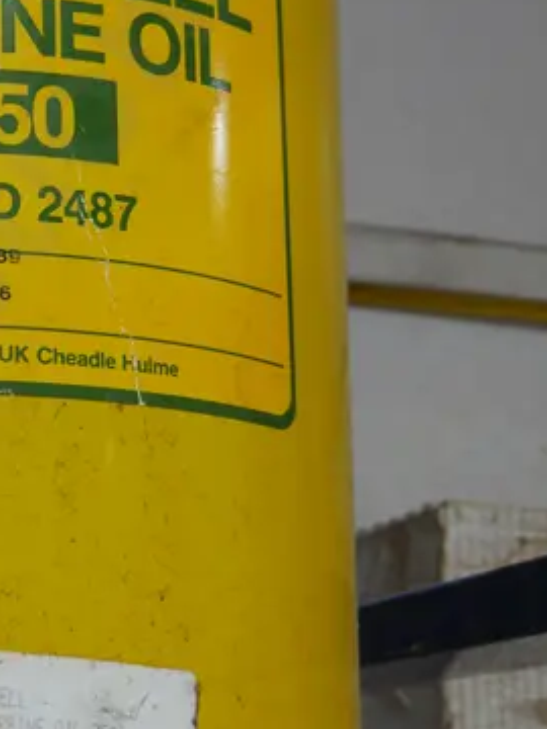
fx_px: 1917
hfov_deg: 15.7
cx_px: -92
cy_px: 360
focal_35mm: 91
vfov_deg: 21.5
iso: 200
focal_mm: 16
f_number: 3.6
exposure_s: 1/80
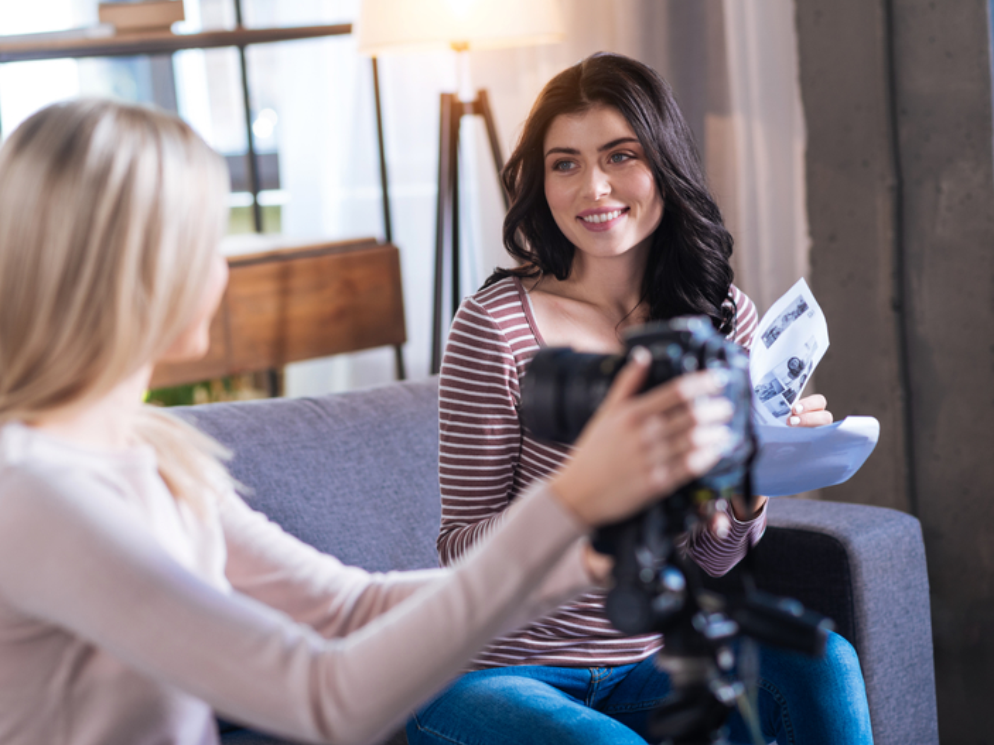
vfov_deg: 15.9
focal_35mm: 93
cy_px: 376
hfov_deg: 21.1
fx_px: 2670
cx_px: 452
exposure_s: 1/160
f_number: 2.5
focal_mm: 85
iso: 320
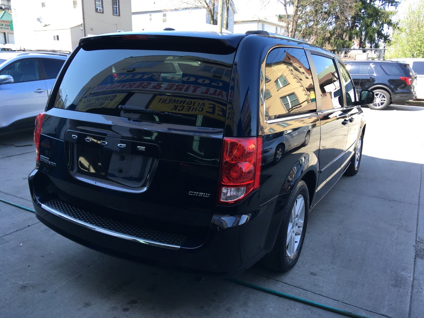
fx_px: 355
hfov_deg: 61.7
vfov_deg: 48.2
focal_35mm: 29
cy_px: 159
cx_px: 212
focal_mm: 4.15
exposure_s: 1/196
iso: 25
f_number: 2.2
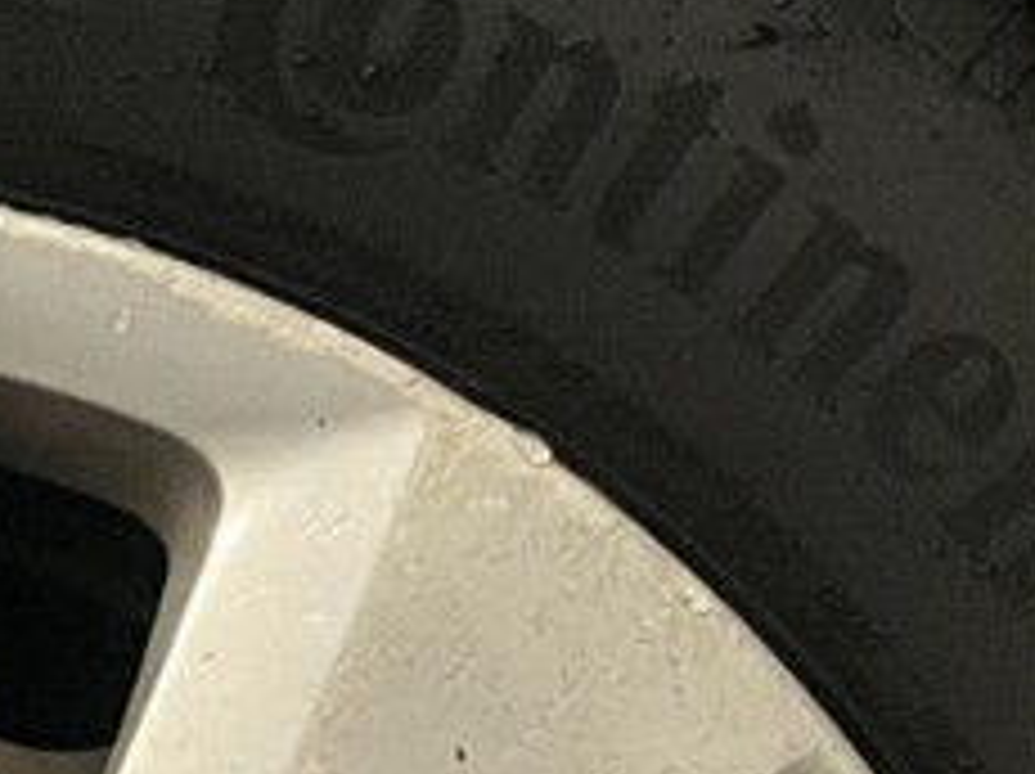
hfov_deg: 10.6
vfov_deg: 7.9
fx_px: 5406
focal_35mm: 181
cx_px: -490
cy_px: 1404
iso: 500
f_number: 1.6
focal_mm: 5.1
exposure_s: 1/33
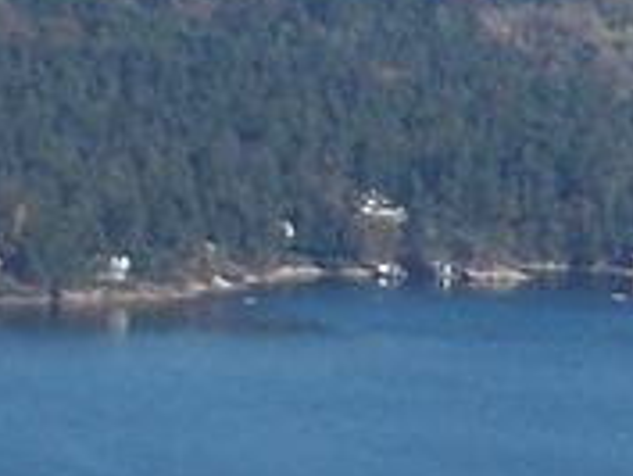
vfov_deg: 2.9
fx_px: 9406
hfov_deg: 3.8
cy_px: 89
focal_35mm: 514
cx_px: 1679
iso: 80
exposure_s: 1/320
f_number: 5.9
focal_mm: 12.3
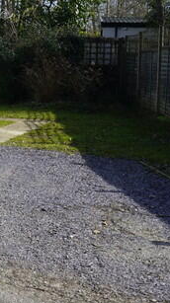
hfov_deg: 17.7
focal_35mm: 56
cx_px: -127
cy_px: 61
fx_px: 450
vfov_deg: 36.0
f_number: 14
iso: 160
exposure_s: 1/60
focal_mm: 16
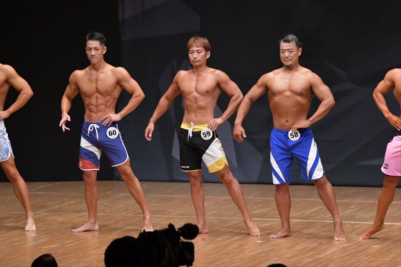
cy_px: 134
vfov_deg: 5.4
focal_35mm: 255
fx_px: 2839
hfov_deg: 8.1
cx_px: 200
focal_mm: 170
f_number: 5.6
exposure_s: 1/400
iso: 6400
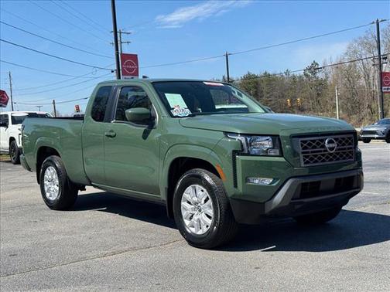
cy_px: 146
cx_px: 195
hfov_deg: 39.7
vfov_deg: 30.3
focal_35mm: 48
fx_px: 541
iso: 64
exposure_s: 1/4049
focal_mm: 6.76
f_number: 1.78
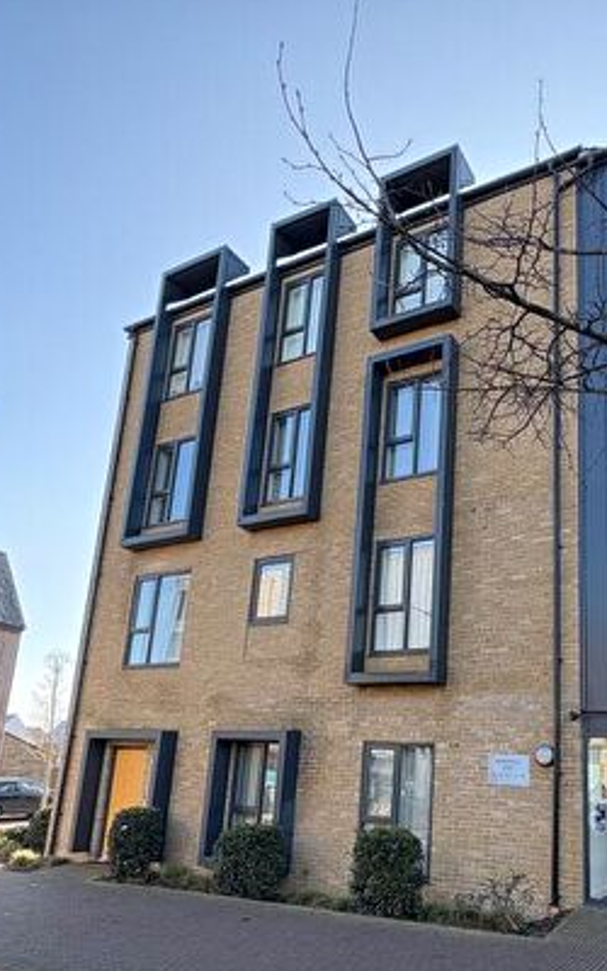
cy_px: 620
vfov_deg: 69.0
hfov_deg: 46.5
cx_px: 427
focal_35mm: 26
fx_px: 688
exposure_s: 1/257
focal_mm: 2.22
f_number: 2.2
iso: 64
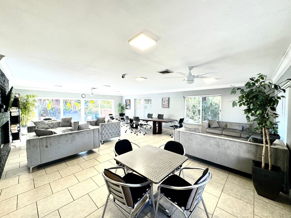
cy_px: 109
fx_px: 118
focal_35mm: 14
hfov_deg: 102.1
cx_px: 146
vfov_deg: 85.7
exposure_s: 1/120
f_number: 2.2
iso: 100
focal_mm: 2.22
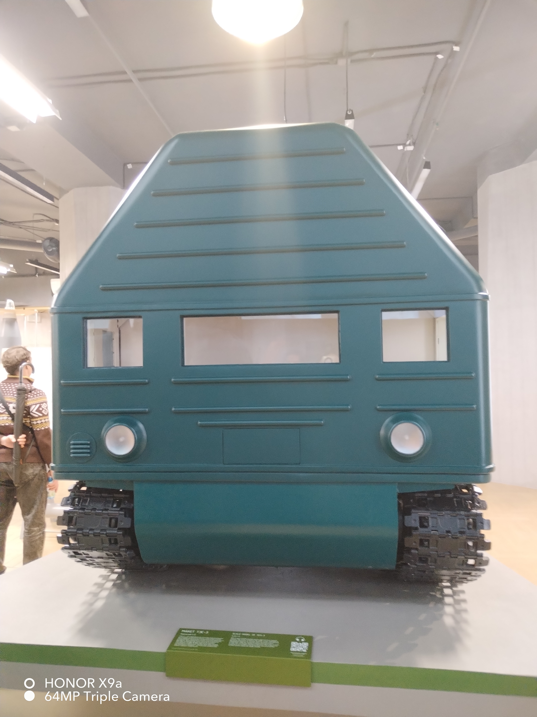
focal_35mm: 26
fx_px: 538
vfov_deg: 67.3
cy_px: 358
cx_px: 268
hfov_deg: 53.1
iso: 1332
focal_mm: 4.75
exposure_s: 1/16.7
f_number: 1.8
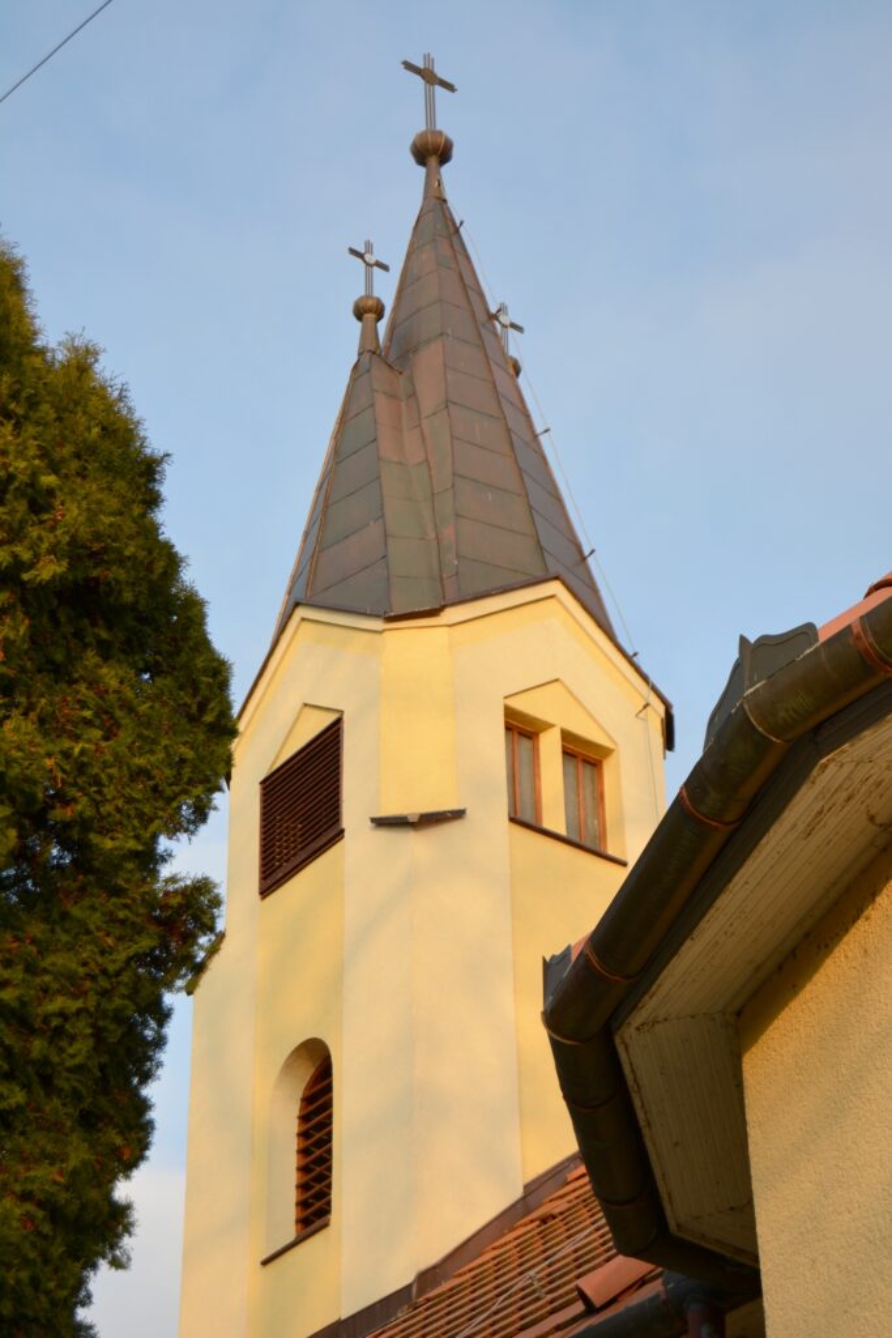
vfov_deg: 27.0
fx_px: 2786
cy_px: 669
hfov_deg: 18.2
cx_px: 446
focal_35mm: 75
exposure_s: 1/200
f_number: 7.1
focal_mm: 50
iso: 200
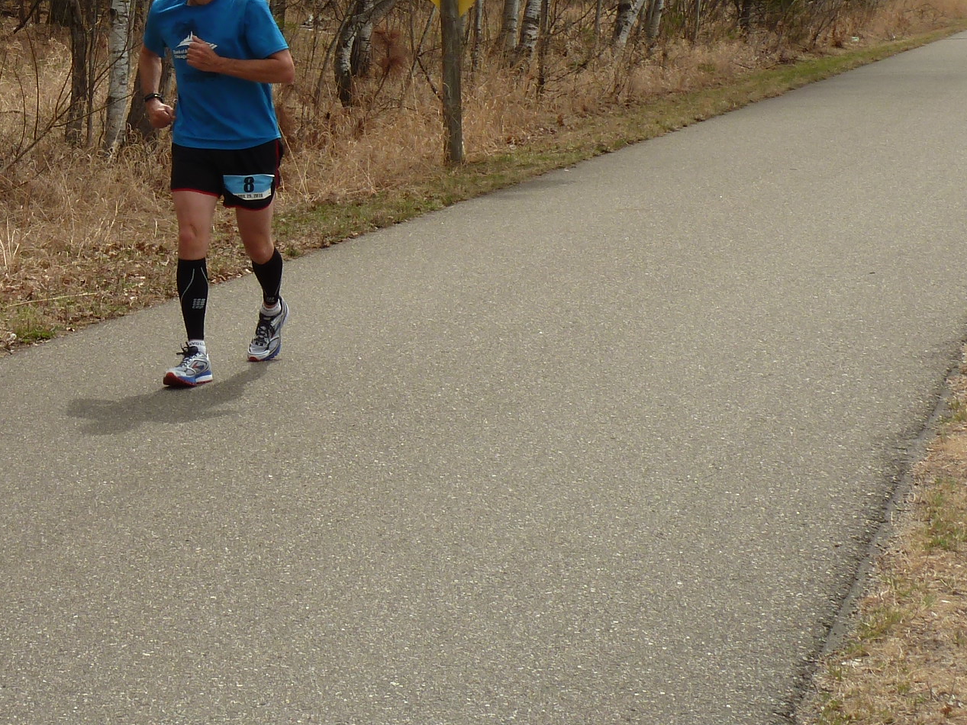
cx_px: 31
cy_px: 5
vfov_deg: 15.0
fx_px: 2709
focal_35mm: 97
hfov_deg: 19.7
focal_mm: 7.9
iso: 80
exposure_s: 1/400
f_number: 5
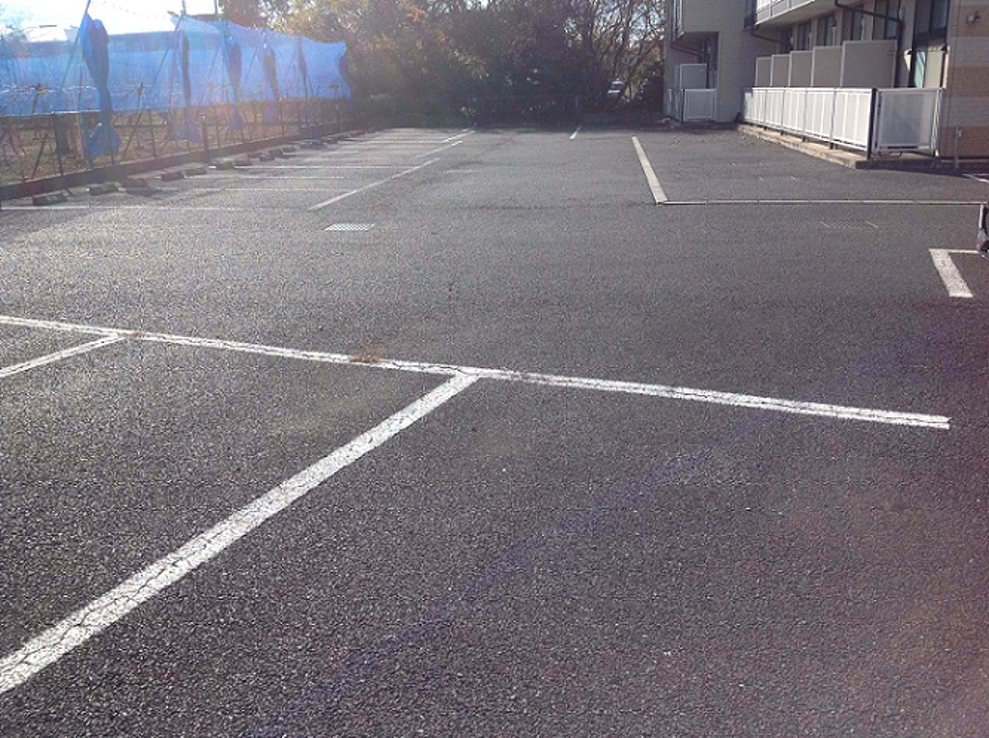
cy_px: 369
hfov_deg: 52.7
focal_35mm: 35
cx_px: 494
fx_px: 998
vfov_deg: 40.6
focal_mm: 4.28
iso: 50
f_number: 2.4
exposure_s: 1/1374
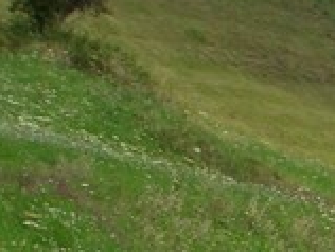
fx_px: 1764
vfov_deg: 7.7
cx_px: 710
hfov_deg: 9.9
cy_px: 582
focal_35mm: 182
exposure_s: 1/400
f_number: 4
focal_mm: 4.8
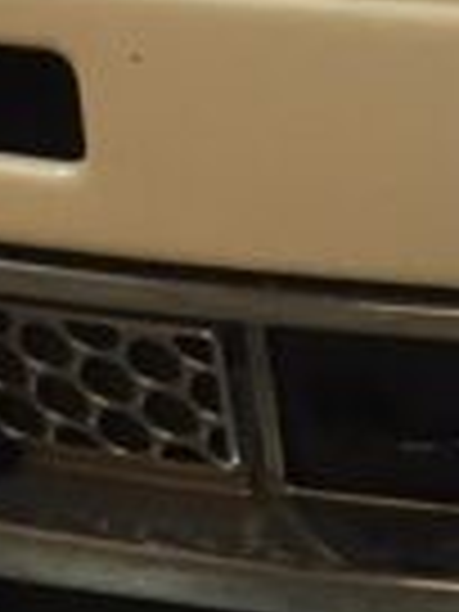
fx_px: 3518
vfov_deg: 9.9
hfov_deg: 7.0
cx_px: 1179
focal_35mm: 199
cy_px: 187
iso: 80
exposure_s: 1/30
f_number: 2.2
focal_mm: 4.15
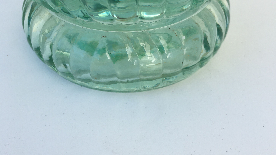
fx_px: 315
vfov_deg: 27.7
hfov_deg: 47.4
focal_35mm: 43
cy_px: 67
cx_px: 136
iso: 25
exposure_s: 1/447
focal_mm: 4.15
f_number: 2.2
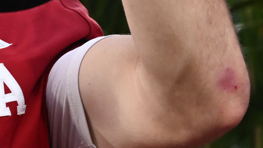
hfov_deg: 3.0
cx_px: -150
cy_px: -44
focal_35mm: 713
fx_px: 4973
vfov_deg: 1.7
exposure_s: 1/1000
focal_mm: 110
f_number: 4
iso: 1000
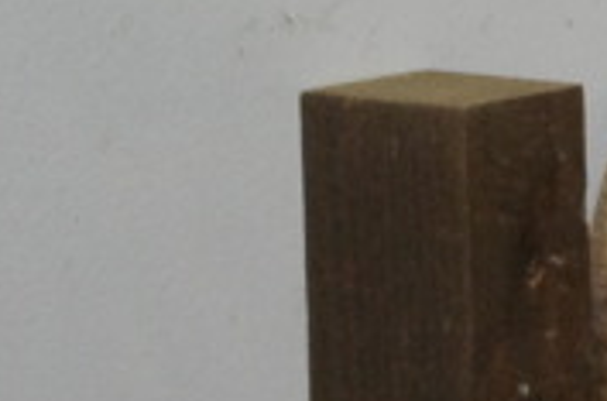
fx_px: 7315
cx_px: 1670
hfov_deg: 4.6
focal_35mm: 435
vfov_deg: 3.1
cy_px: -466
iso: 1600
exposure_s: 1/30
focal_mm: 50
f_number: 5.6
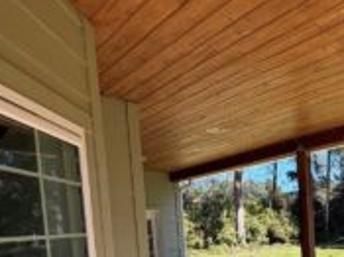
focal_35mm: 32
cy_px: 241
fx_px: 318
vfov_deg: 40.1
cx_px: 301
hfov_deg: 51.2
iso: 64
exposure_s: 1/502
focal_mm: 2.22
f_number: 2.2
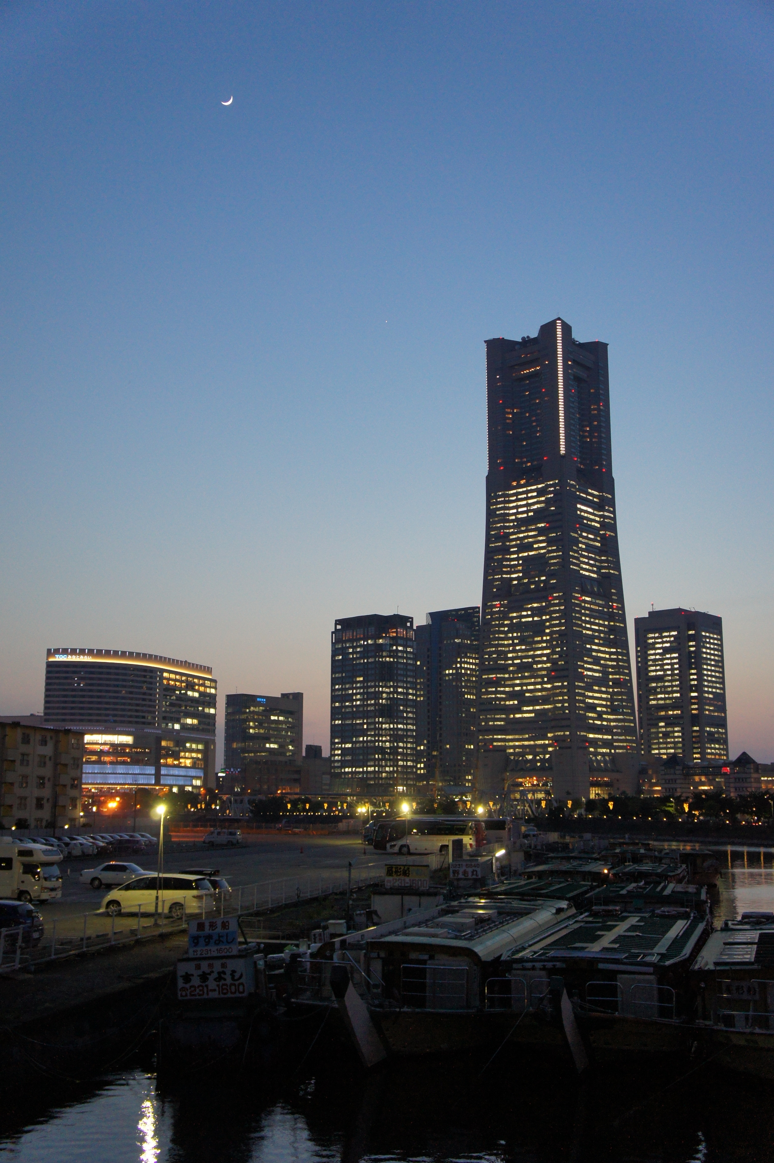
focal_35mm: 36
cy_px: 582
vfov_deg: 53.2
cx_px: 387
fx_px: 1162
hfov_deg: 36.8
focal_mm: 24
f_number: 4
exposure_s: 1/40
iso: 1250
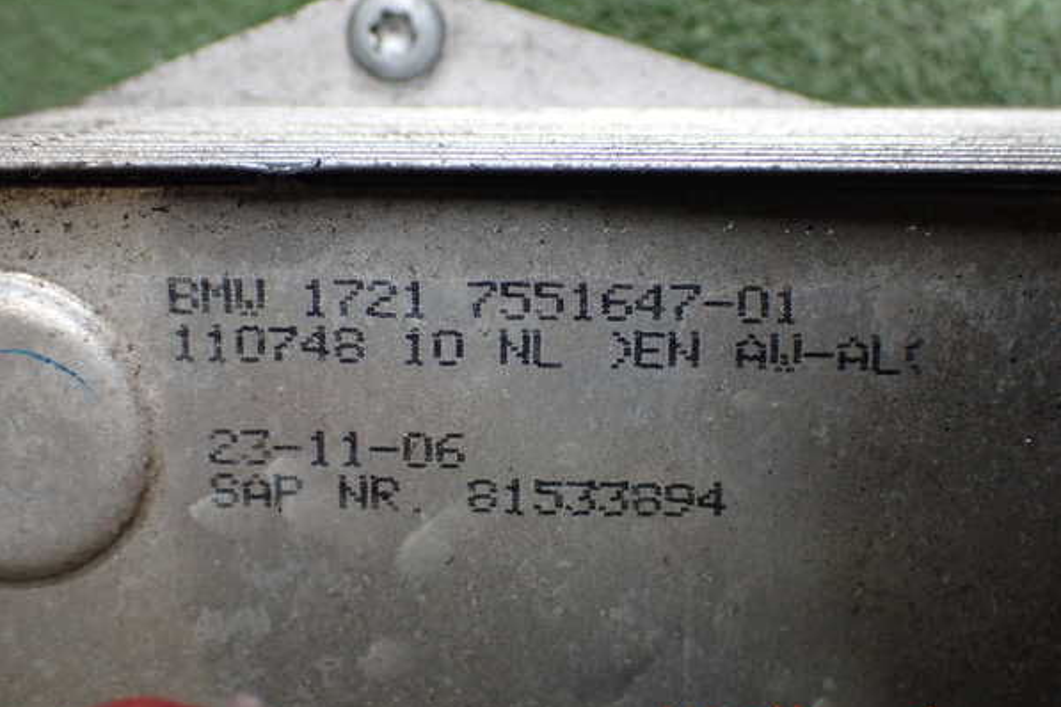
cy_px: 348
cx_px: 531
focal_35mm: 46
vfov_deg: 29.2
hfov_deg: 42.7
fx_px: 1356
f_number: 2.9
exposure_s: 1/160
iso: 500
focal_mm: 7.84
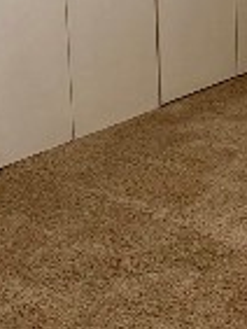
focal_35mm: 131
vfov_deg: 14.1
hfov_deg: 10.3
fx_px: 1244
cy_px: -168
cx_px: 527
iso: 160
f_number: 1.78
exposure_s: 1/222
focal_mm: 6.76
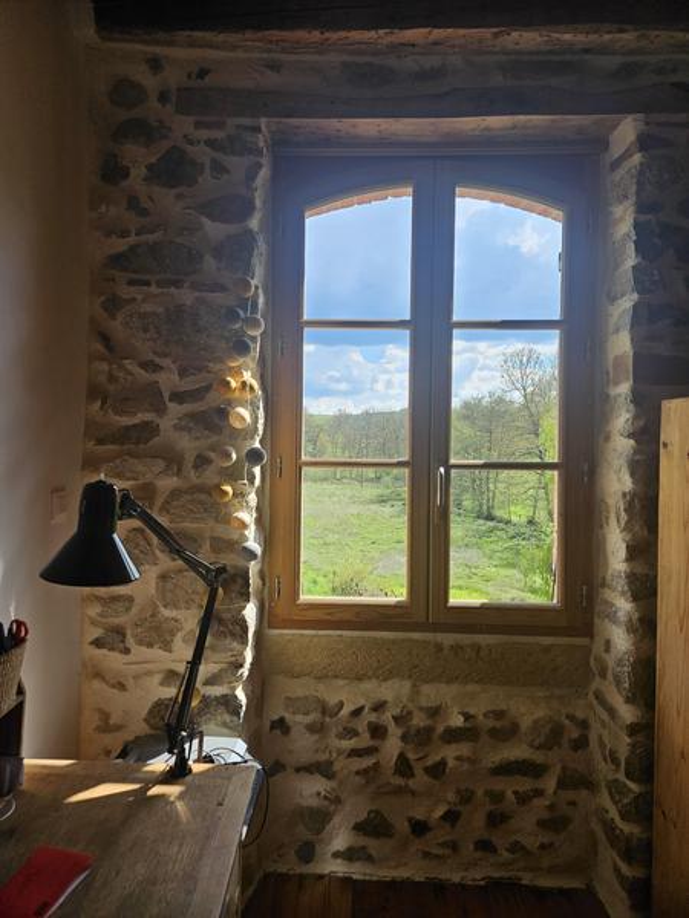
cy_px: 459
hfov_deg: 58.9
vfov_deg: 73.9
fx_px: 610
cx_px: 344
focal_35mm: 23
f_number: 1.8
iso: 32
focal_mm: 5.4
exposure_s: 1/545
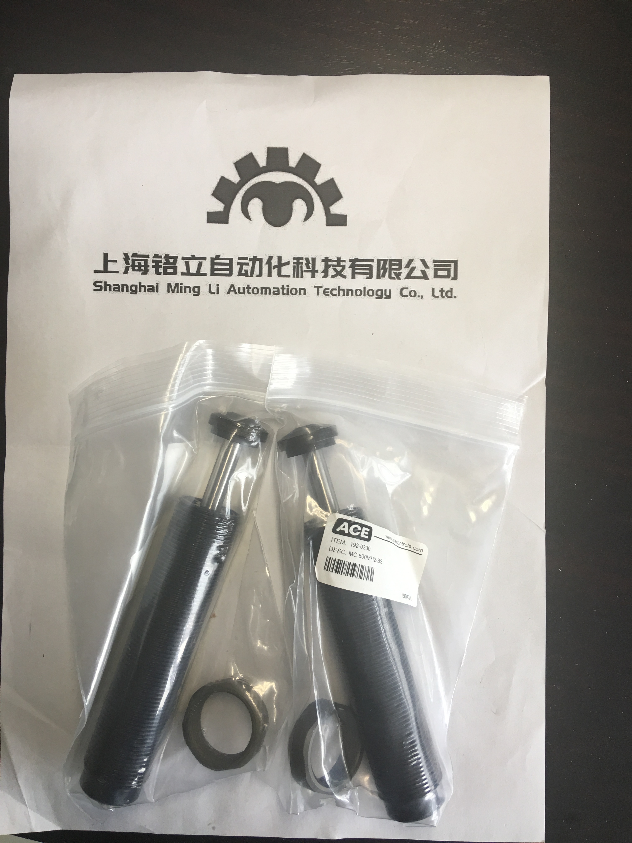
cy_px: 422
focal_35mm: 29
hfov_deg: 48.2
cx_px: 316
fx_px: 706
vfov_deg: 61.7
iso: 25
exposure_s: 1/33
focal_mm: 4.15
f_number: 2.2
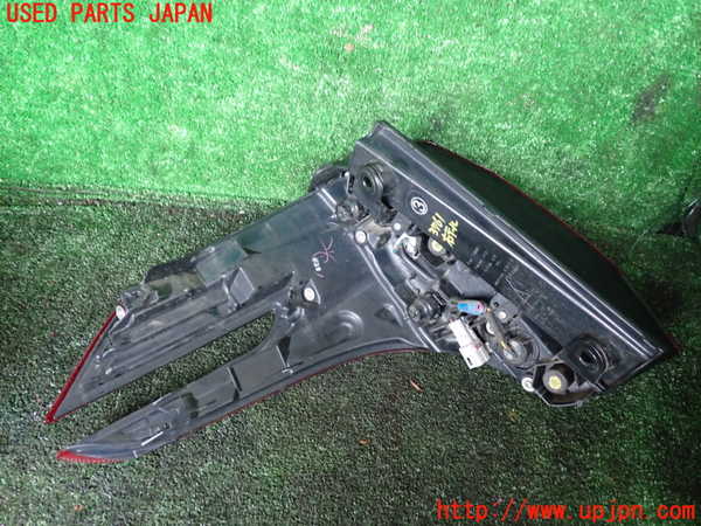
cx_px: 350
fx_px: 608
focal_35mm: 30
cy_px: 263
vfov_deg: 46.8
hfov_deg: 60.0
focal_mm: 5.4
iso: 800
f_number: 2.3
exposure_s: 1/30
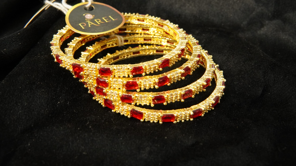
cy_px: 68
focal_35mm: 48
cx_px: 146
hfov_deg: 42.9
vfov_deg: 24.9
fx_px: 377
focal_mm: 30
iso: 4000
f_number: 9
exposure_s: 1/80
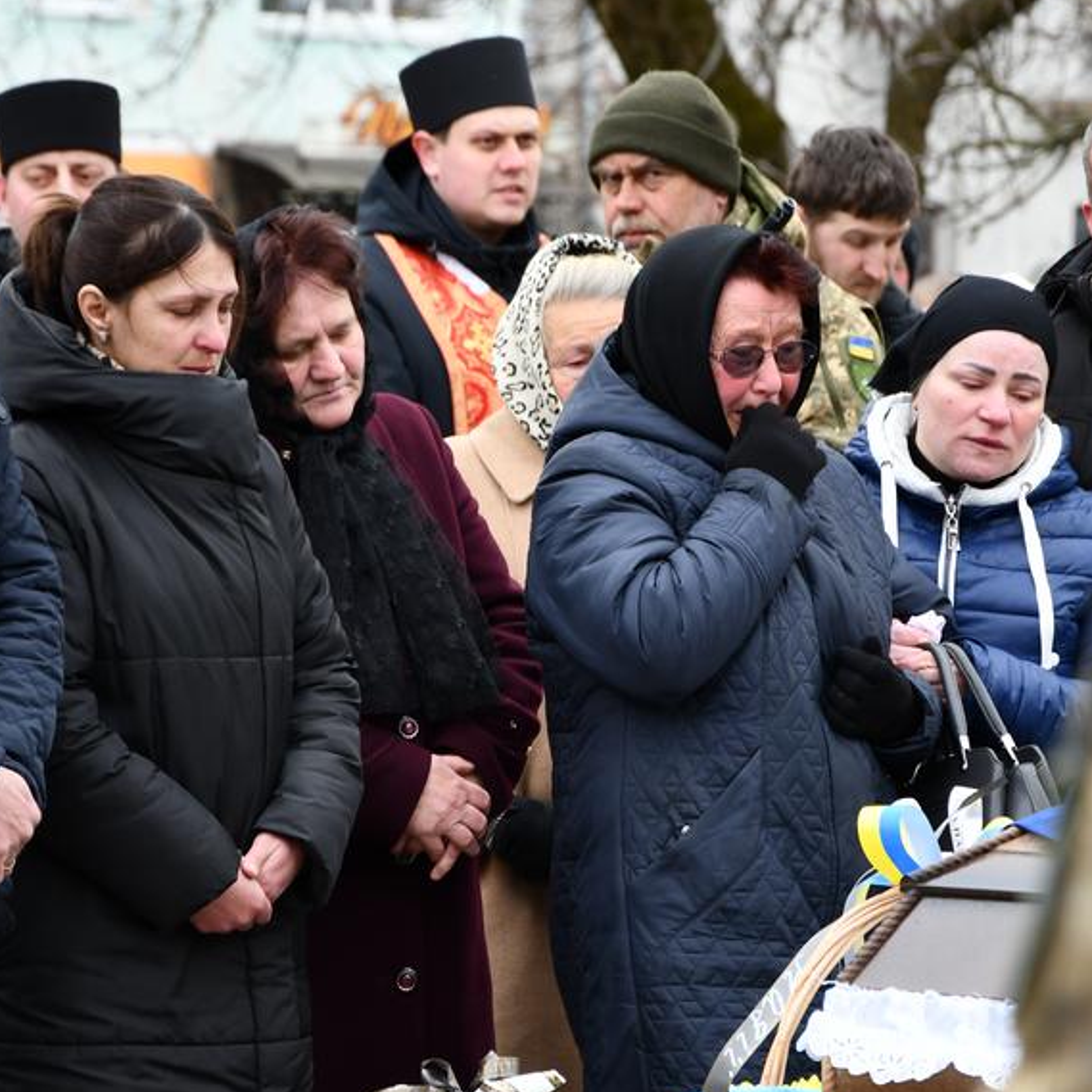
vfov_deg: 7.3
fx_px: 8566
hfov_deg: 7.3
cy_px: 604
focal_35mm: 240
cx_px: 666
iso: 280
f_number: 5.6
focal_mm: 105
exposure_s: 1/250
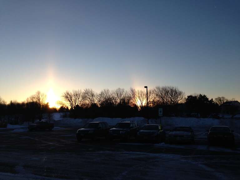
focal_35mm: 33
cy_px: 90
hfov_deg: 55.4
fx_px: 229
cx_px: 120
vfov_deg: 42.9
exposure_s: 1/995
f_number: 2.4
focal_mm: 4.12
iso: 50
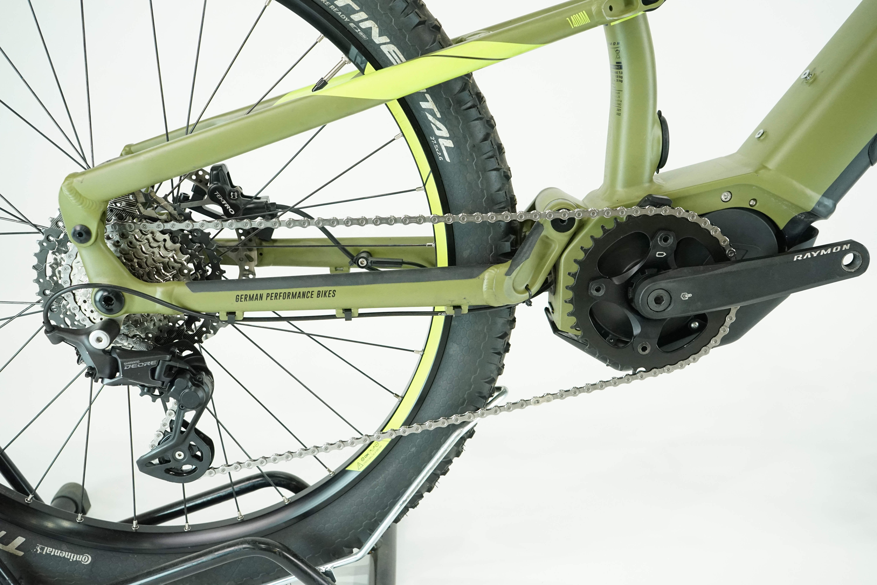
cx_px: 438
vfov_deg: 37.9
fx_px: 853
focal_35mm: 35
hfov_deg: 54.4
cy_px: 292
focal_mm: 35
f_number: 6.3
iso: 3200
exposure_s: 1/200
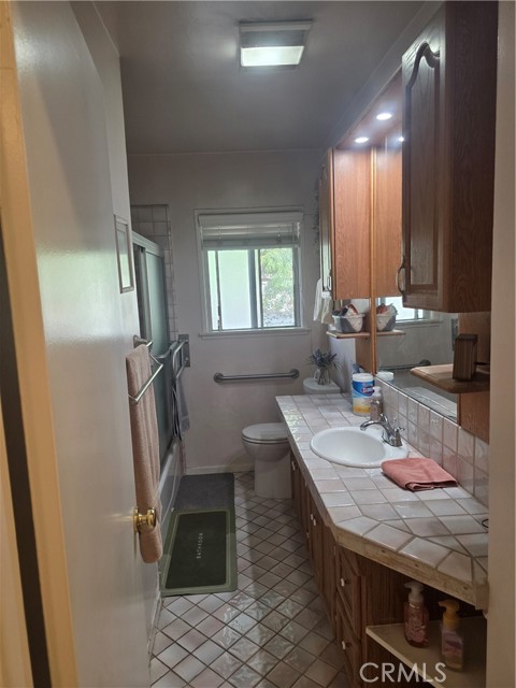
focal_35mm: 23
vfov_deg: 73.9
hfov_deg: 58.9
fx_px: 457
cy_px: 344
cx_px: 258
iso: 200
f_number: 1.7
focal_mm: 6.3
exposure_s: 1/120
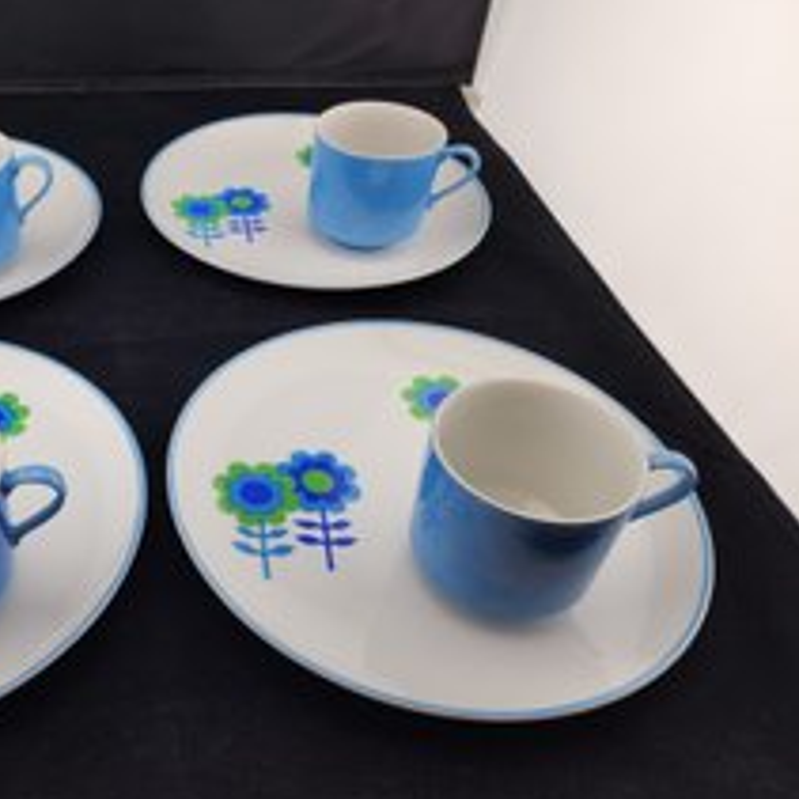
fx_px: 862
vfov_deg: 49.7
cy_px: 400
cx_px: 153
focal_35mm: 33
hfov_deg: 46.9
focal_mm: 6.4
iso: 12
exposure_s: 1/154
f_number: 1.8
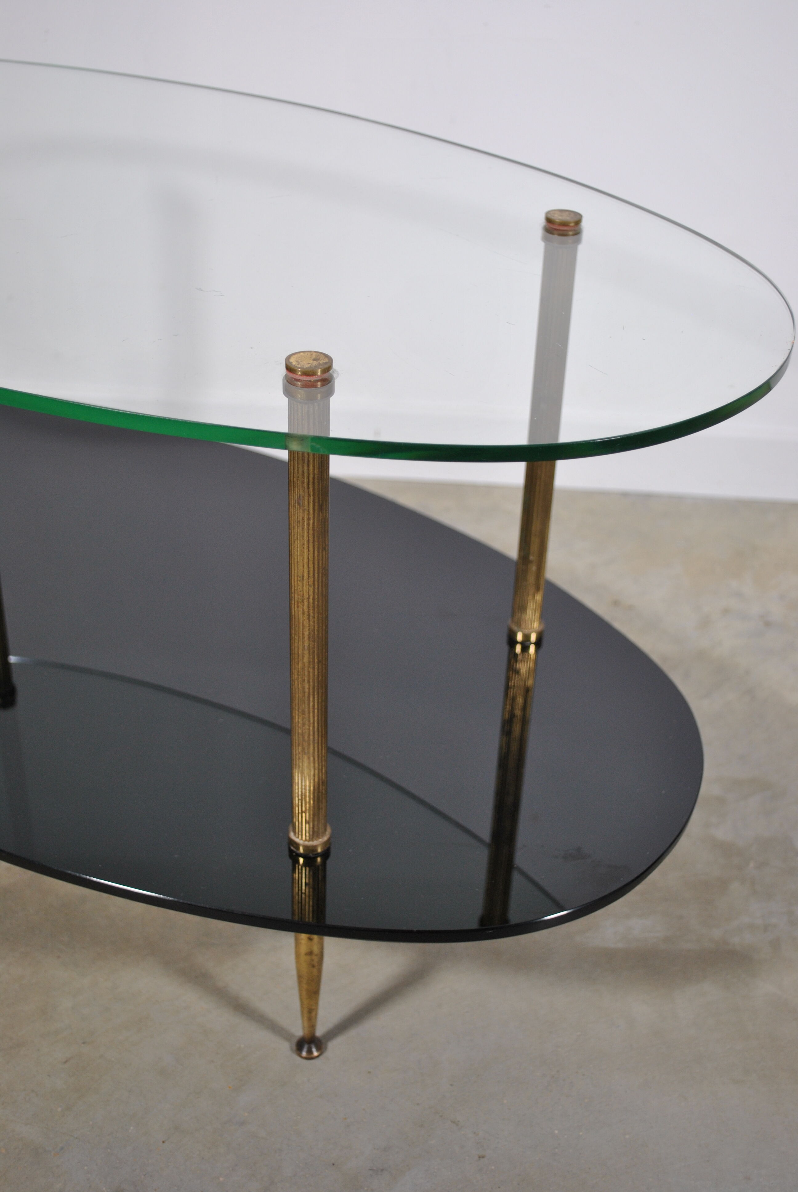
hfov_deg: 29.9
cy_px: 596
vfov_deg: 43.6
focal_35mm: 45
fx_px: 1492
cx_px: 399
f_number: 4.5
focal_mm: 30
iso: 280
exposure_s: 1/30
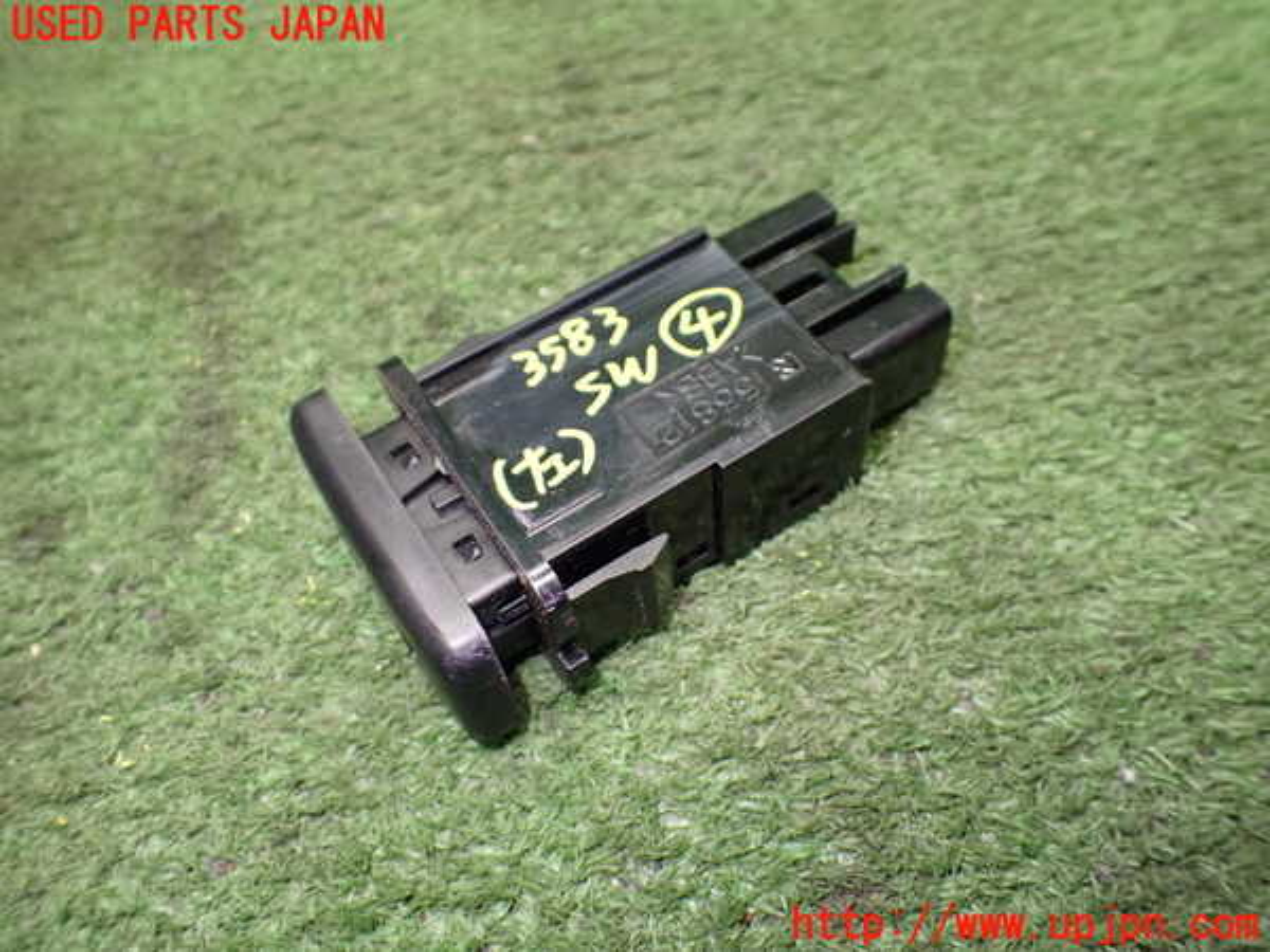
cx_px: 635
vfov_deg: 46.8
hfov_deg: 60.0
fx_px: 1101
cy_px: 476
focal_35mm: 30
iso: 800
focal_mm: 5.4
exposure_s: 1/125
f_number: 2.3
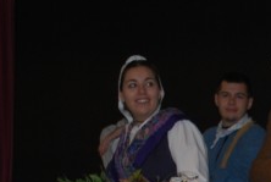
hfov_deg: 12.4
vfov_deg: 8.7
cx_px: 411
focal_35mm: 157
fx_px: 1184
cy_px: 232
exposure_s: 1/60
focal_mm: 26
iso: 200
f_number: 4.2
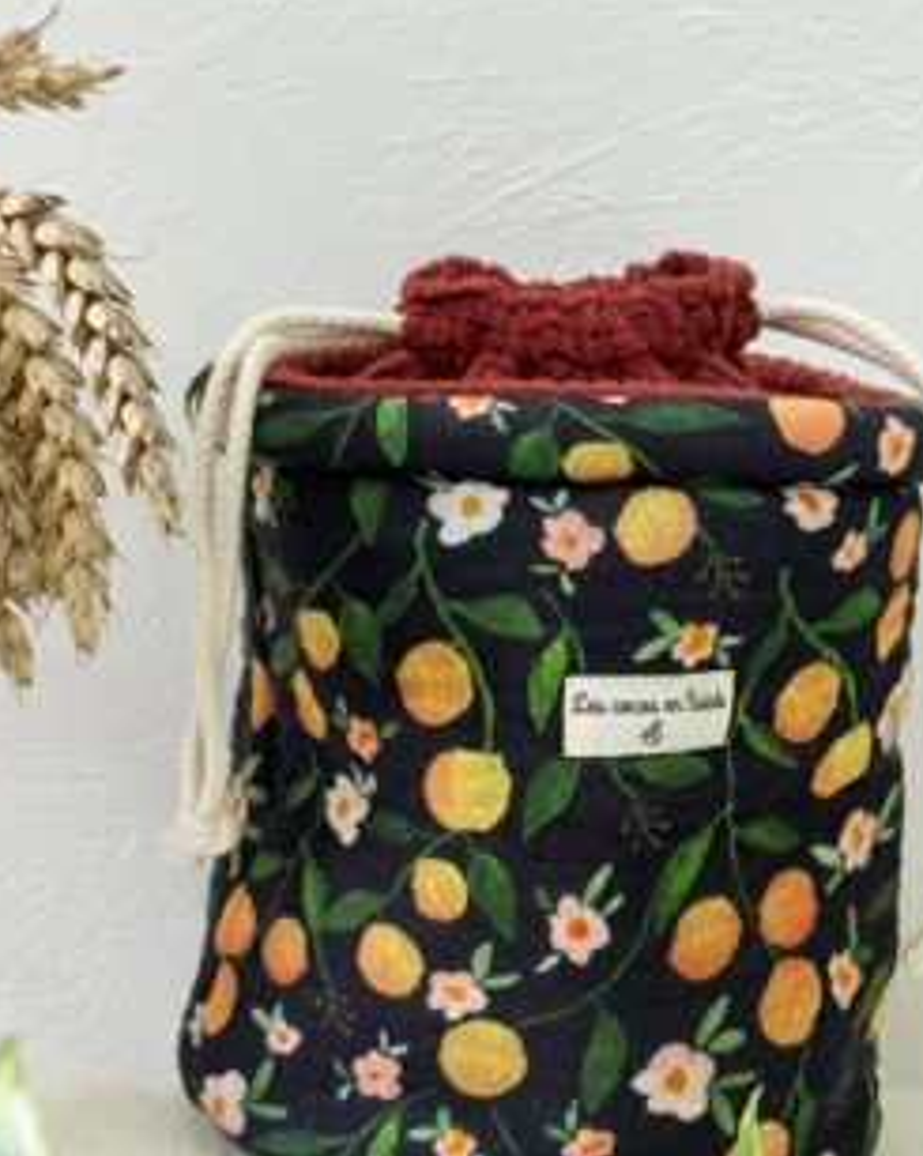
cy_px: 708
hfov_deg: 23.1
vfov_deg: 28.7
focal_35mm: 66
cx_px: 445
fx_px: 2257
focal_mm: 6.76
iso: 125
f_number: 1.78
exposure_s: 1/60
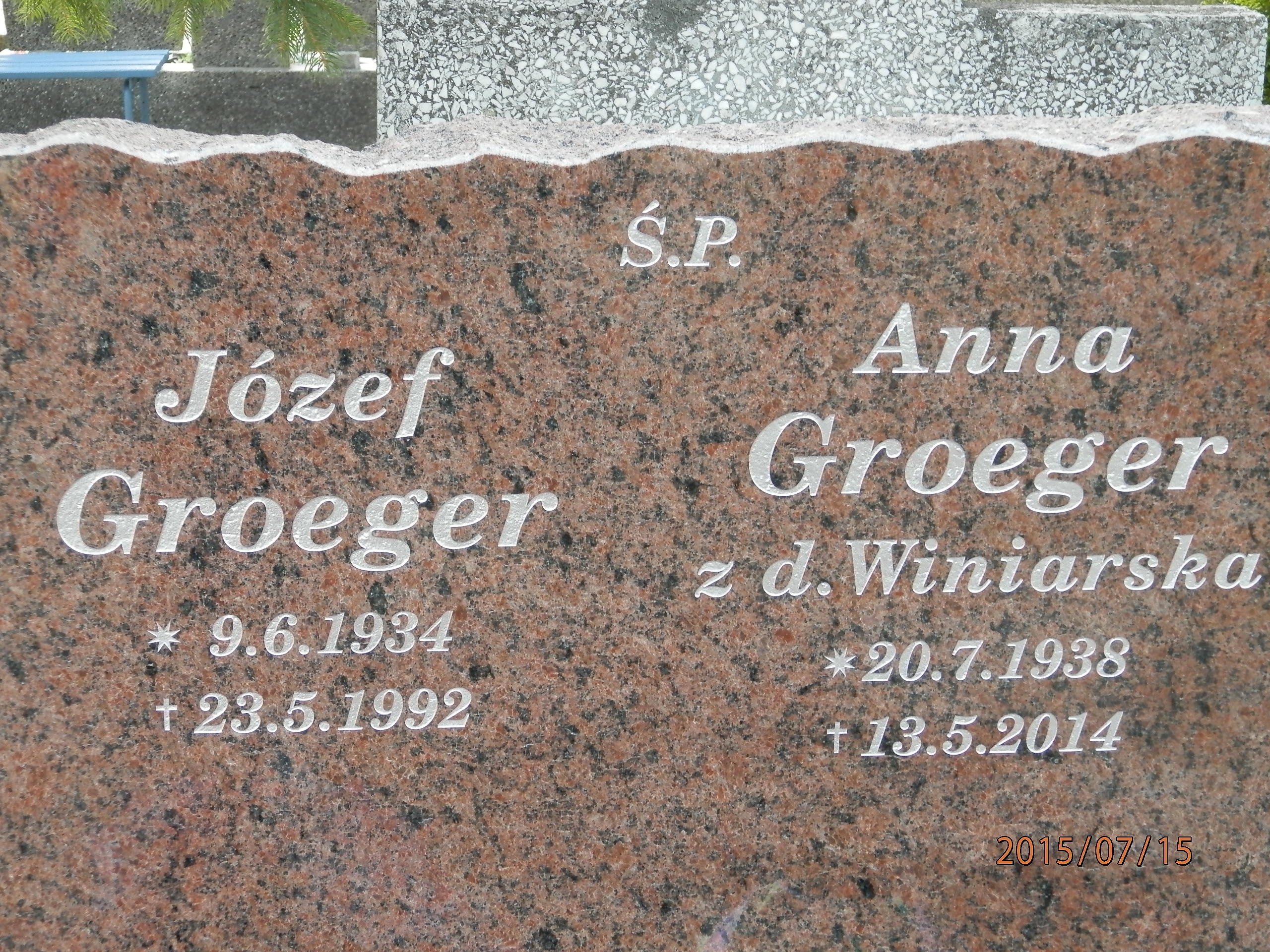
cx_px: 635
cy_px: 476
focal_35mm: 68
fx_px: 2495
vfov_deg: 21.6
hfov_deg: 28.6
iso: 200
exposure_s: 1/80
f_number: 4
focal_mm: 12.2
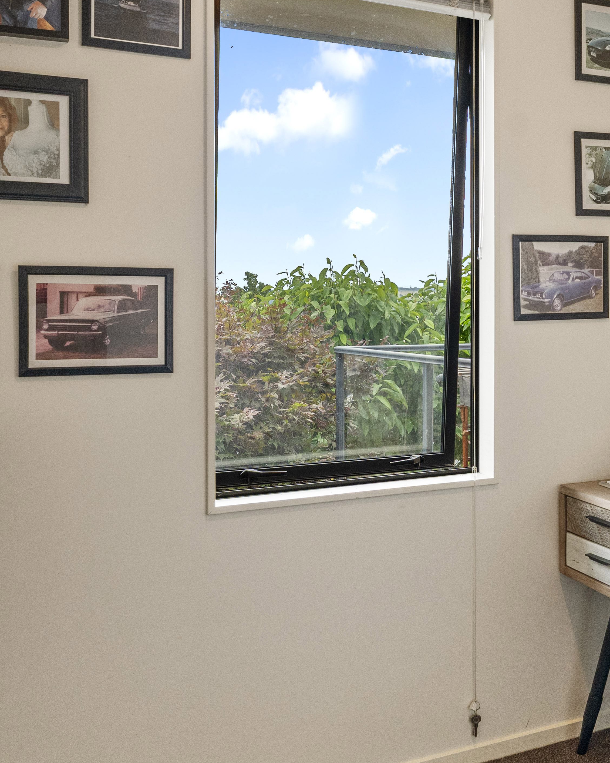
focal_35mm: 37
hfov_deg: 39.9
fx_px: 835
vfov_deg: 48.8
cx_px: 374
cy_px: 307
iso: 640
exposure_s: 1/100
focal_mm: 14
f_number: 8
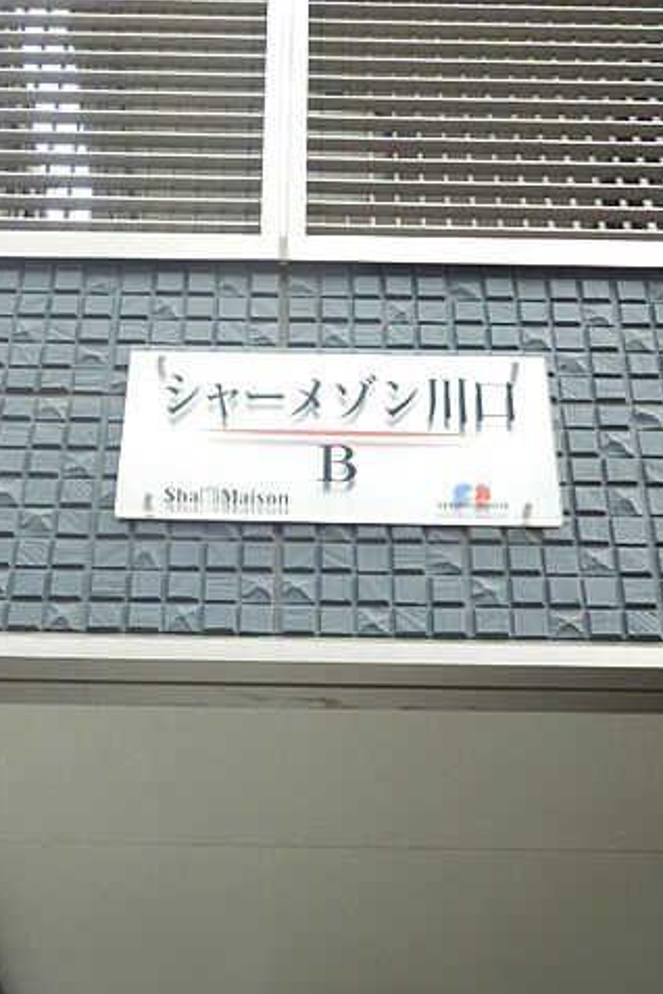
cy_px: 498
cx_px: 300
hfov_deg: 20.6
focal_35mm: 66
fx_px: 1823
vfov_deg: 30.5
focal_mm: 11.1
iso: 80
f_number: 4.6
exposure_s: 1/80
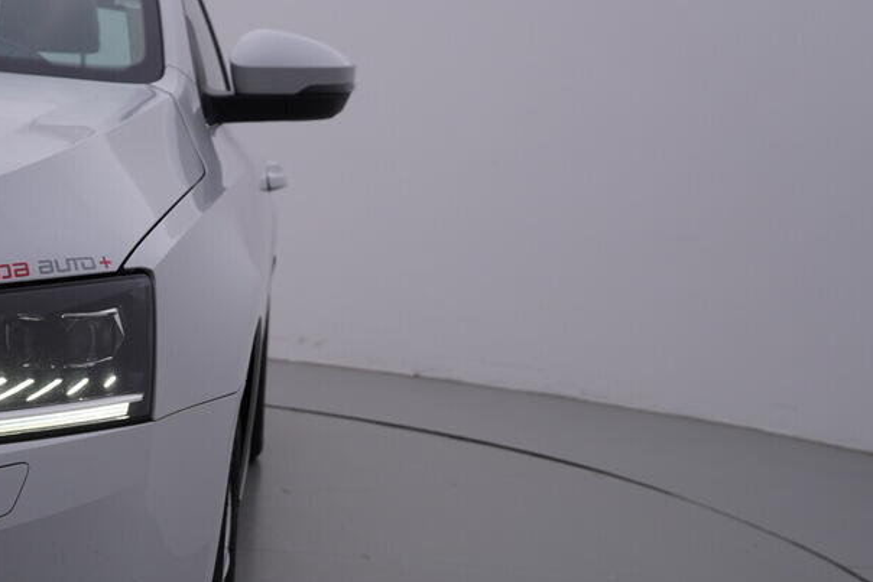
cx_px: 145
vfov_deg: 21.9
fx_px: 1480
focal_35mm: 61
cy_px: 480
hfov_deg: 31.8
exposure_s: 1/125
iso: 125
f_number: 5.6
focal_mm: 24
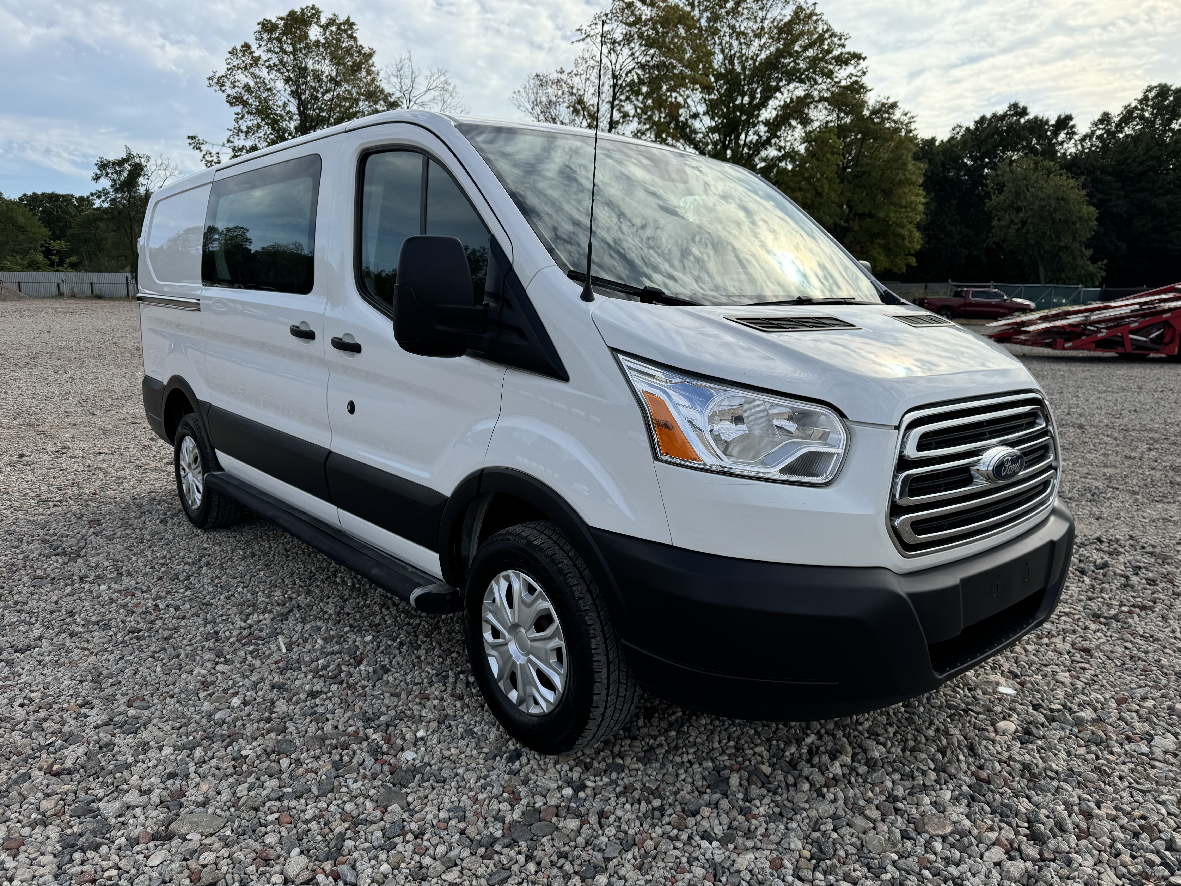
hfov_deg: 71.6
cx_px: 590
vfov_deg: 56.8
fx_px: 819
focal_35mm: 24
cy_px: 443
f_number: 1.78
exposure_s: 1/3413
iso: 80
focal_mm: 6.76
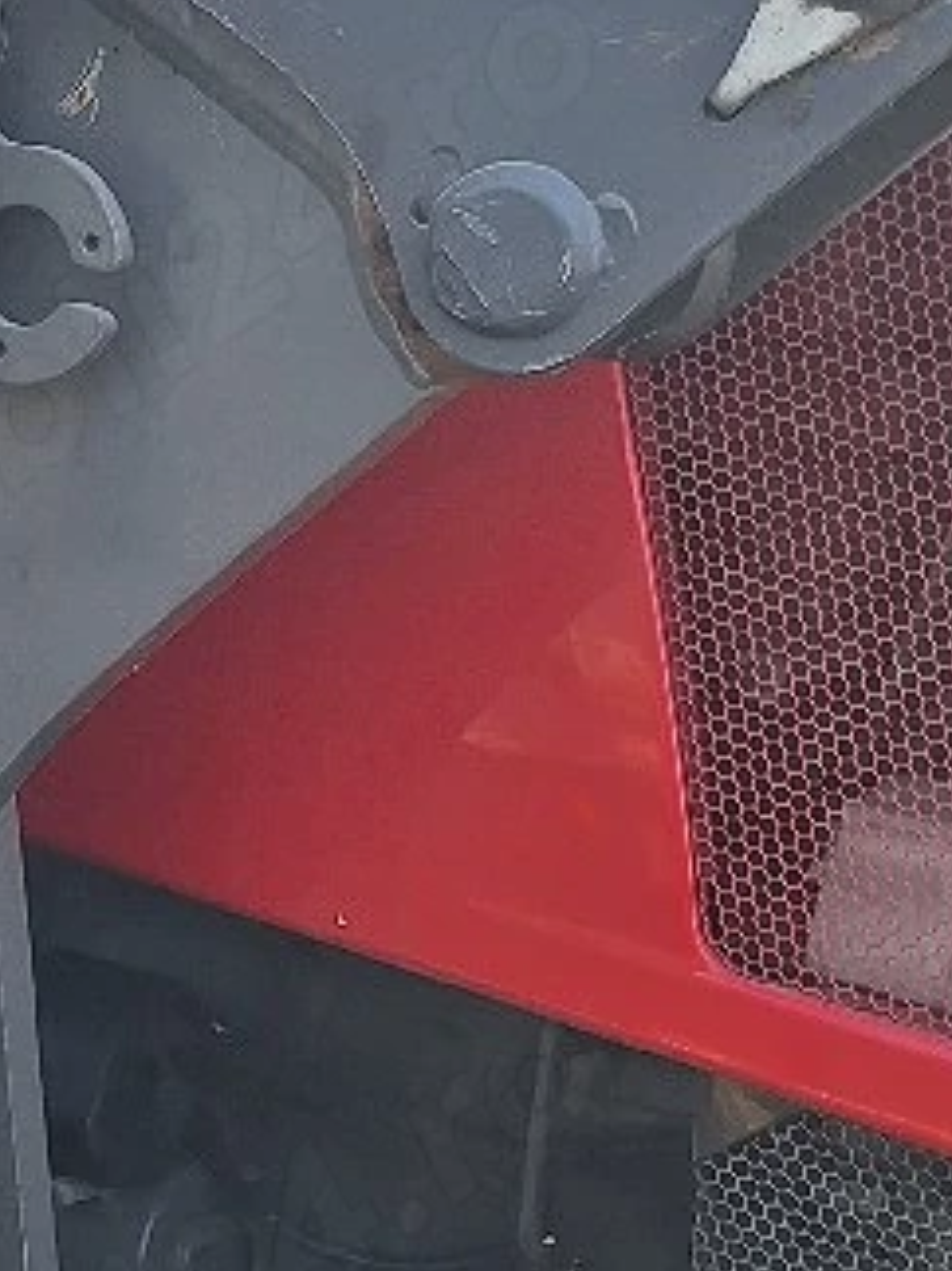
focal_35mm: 95
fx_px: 3486
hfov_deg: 14.3
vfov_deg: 20.6
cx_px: -586
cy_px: 466
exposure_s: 1/500
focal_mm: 5.54
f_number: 1.8
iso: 40
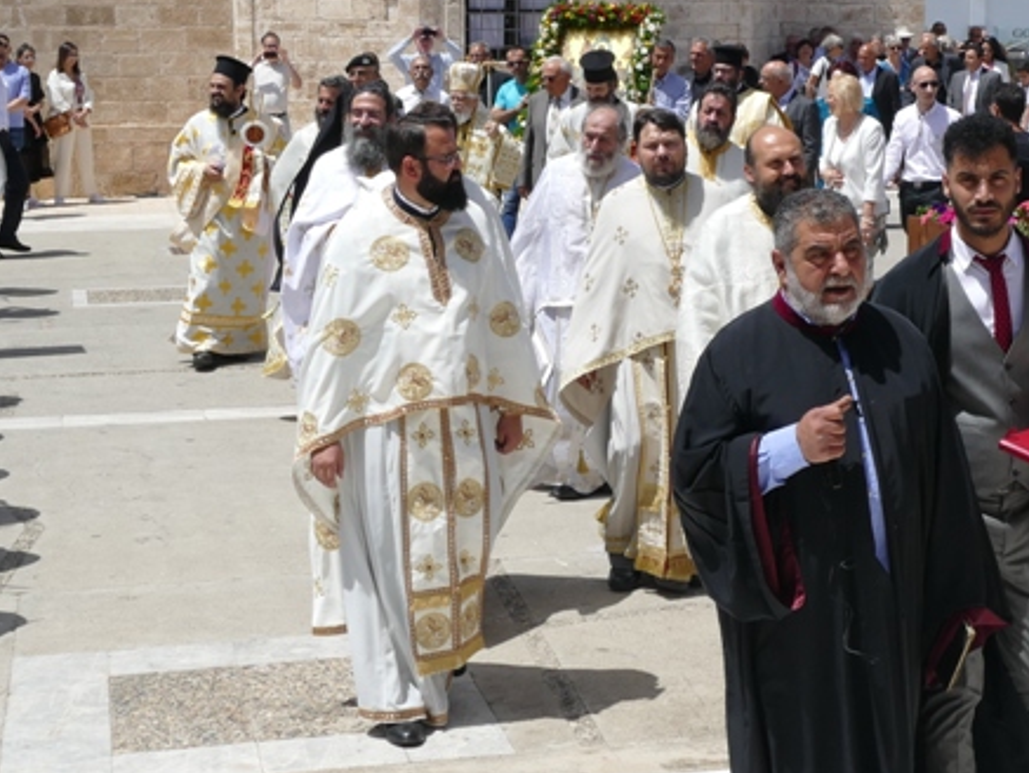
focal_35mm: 76
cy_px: 231
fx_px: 2260
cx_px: 777
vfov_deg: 19.3
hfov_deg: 25.3
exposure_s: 1/640
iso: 125
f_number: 7.1
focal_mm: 13.16
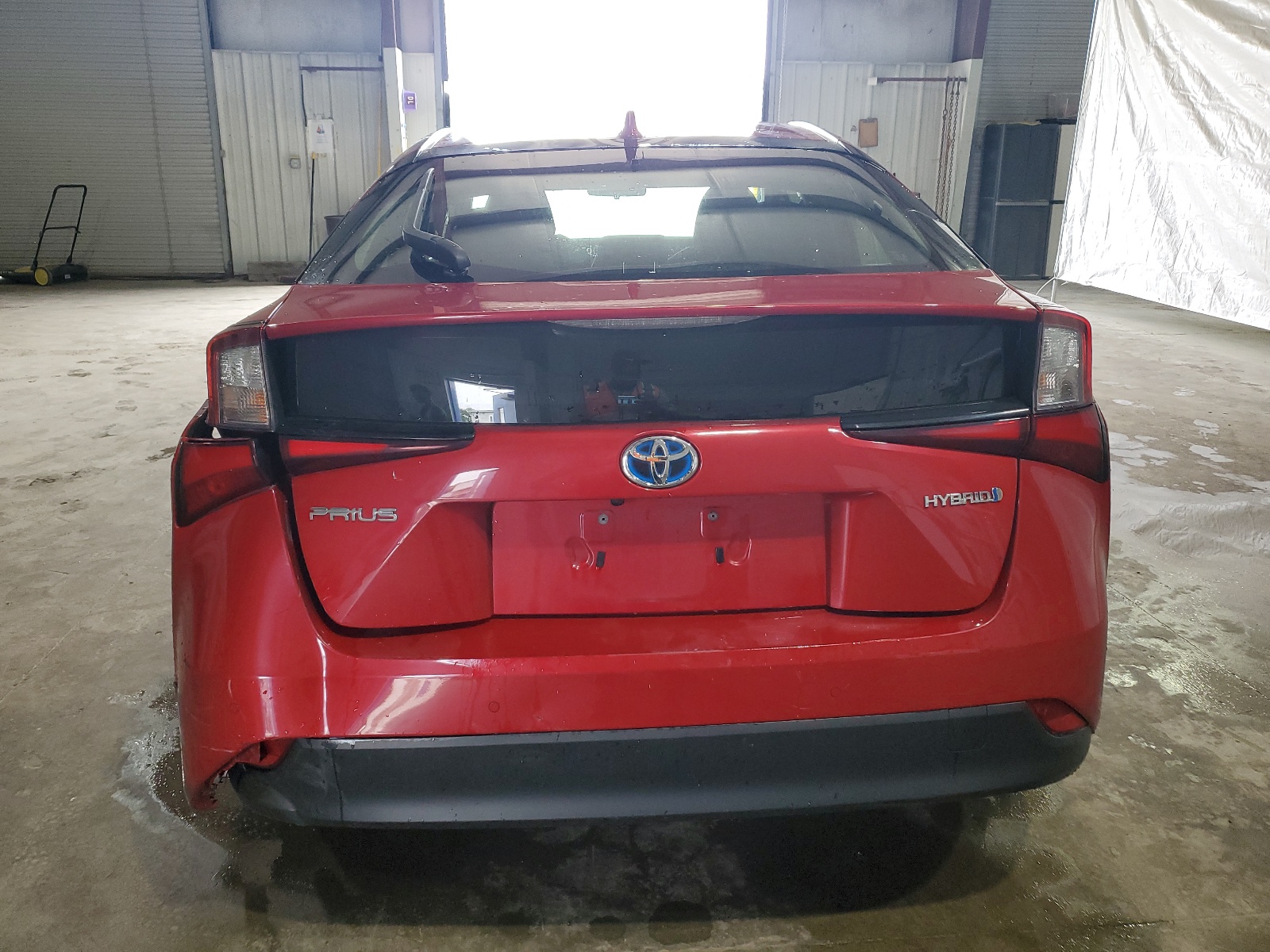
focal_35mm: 26
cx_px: 635
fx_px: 954
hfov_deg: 67.3
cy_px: 476
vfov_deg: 53.1
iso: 97
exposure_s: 1/120
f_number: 1.5
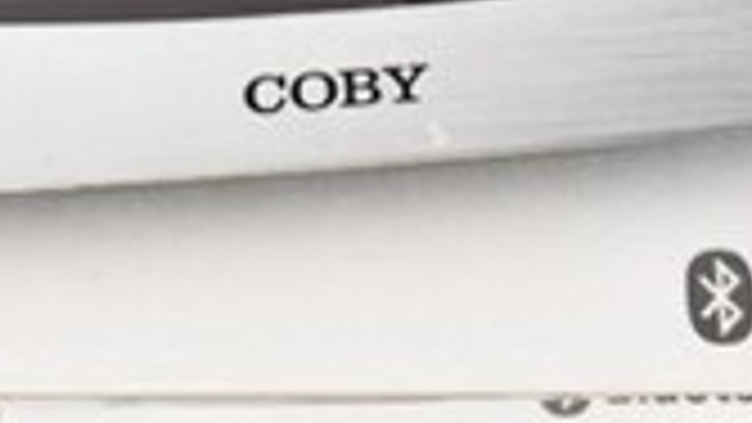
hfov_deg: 14.4
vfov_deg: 8.2
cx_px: -153
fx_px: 2870
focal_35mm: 144
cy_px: -238
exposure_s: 1/125
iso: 3600
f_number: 5.6
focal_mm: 25
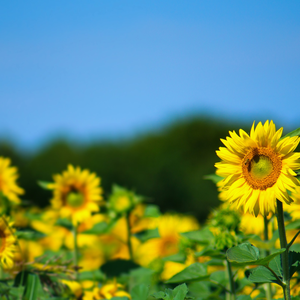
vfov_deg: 3.3
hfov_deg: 3.3
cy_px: 150
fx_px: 5265
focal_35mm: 537
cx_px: 147
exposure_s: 1/1000
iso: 100
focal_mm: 280
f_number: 5.6
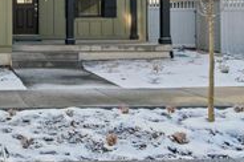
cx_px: -38
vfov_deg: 24.8
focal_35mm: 49
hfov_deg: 33.8
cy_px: -33
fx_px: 332
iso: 320
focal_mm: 18
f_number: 9.5
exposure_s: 1/45
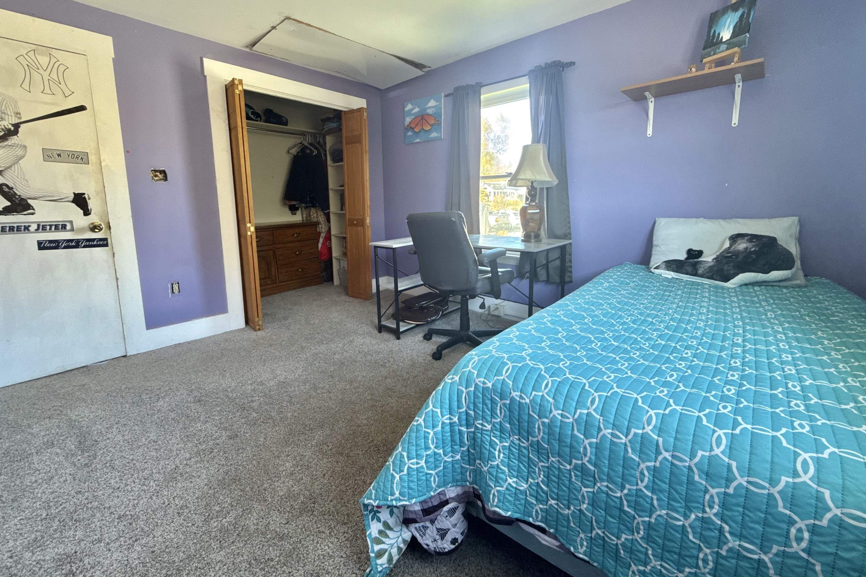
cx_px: 430
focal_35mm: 15
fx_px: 361
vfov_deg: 77.0
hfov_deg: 100.4
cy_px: 255
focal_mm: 2.22
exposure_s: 1/88
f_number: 2.2
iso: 400
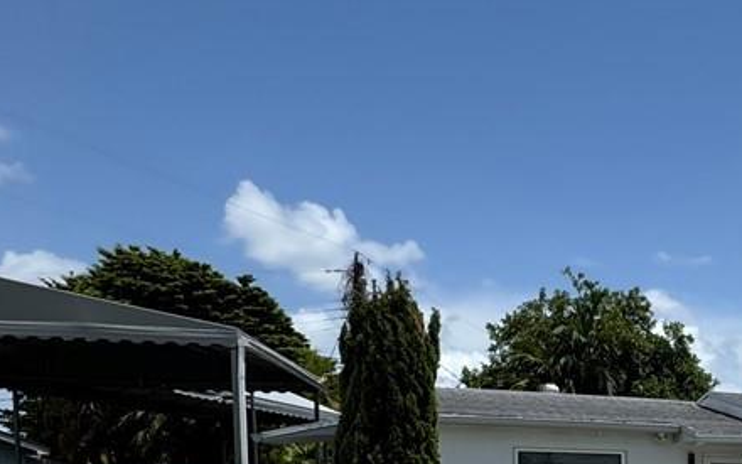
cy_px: 602
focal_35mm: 54
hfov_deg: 32.3
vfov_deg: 21.7
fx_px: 1092
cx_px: 847
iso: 50
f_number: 2.2
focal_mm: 2.22
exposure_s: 1/2985
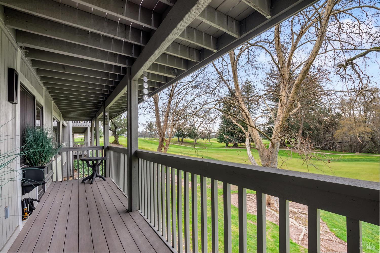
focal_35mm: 15
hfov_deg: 100.4
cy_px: 126
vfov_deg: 77.3
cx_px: 190
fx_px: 158
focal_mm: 10
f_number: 9
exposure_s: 1/1.67
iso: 100
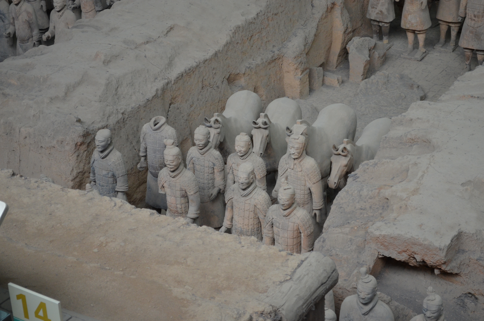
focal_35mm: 82
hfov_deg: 24.7
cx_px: 242
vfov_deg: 16.5
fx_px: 1107
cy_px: 160
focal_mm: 55
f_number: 5.6
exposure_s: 1/30
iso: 800
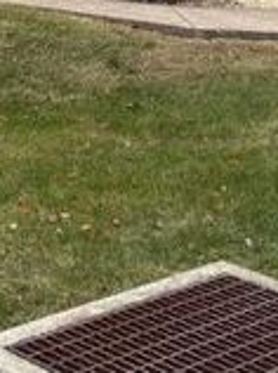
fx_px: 1181
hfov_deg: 13.0
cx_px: -71
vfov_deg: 17.2
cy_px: -58
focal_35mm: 110
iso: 50
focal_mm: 5.96
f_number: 1.6
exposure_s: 1/951
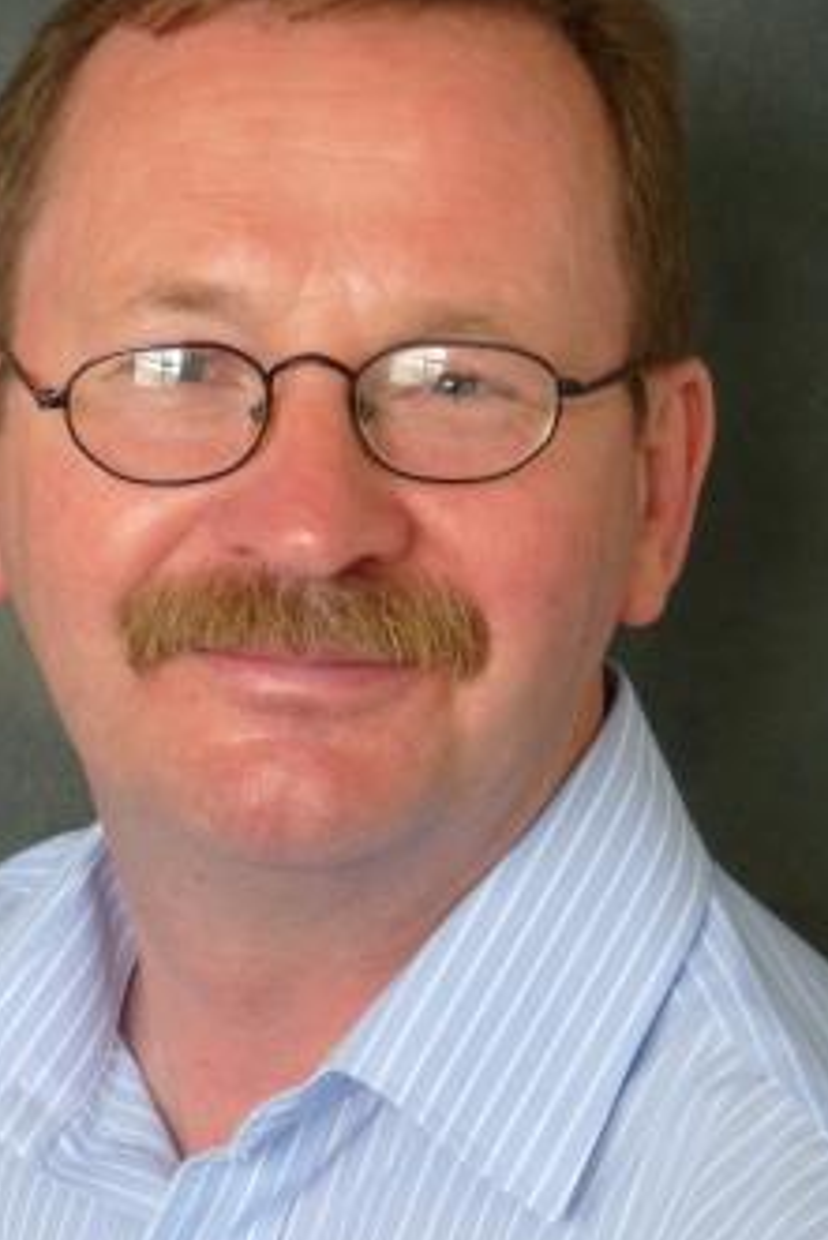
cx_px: 300
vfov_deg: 14.4
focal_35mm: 142
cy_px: 622
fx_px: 4894
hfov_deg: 9.7
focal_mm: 18
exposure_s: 1/40
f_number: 3.6
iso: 250
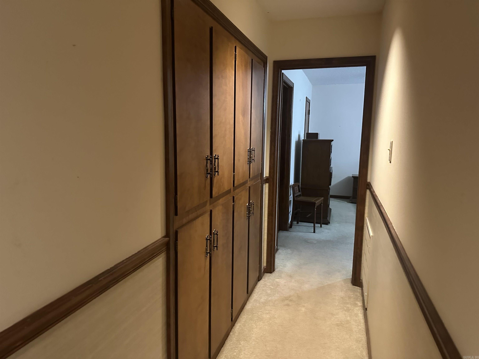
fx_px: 332
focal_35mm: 24
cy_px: 180
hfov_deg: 71.6
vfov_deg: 56.8
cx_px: 240
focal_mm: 6.86
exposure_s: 1/30
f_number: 1.78
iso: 800
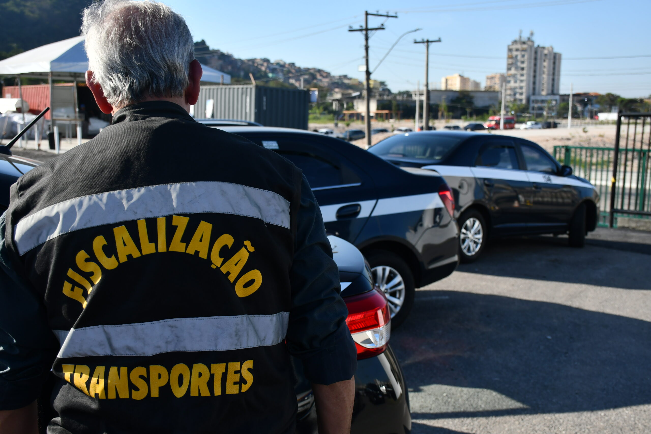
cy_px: 217
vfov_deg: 33.4
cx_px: 326
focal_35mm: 40
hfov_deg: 48.5
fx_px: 723
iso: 220
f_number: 5.6
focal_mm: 27
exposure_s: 1/1000
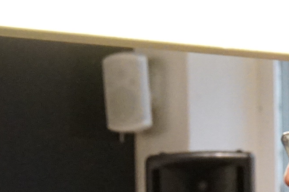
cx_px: 163
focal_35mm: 260
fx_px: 2085
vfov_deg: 5.2
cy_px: 407
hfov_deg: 7.9
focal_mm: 57
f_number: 5
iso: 6400
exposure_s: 1/160
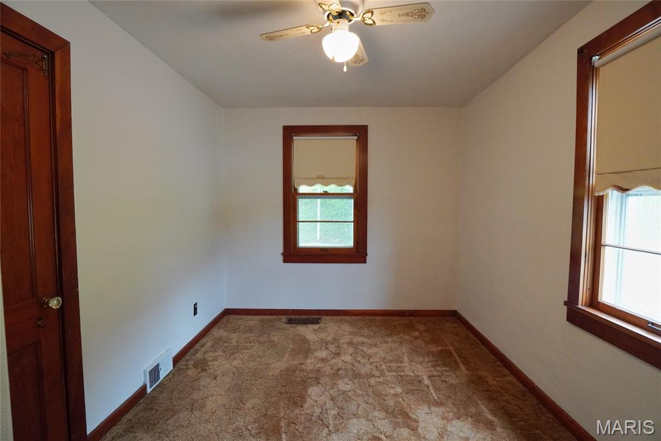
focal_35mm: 16
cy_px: 220
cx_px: 330
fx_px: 303
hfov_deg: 95.0
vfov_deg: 72.0
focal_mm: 11
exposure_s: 1/160
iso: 1600
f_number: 4
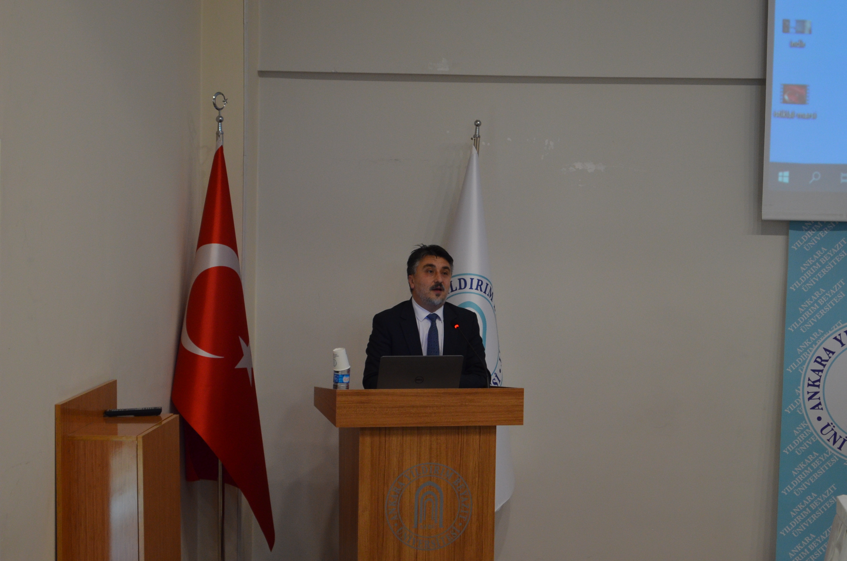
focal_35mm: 82
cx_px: 424
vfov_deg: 16.5
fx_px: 1937
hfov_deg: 24.7
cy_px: 280
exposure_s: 1/30
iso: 1000
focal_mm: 55
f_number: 5.6
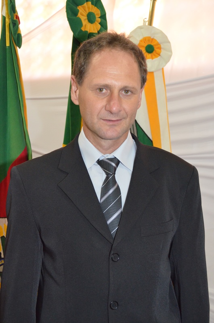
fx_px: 457
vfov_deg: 39.0
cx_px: 107
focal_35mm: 51
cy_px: 162
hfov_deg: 26.4
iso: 3200
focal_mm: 34
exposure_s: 1/60
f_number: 5
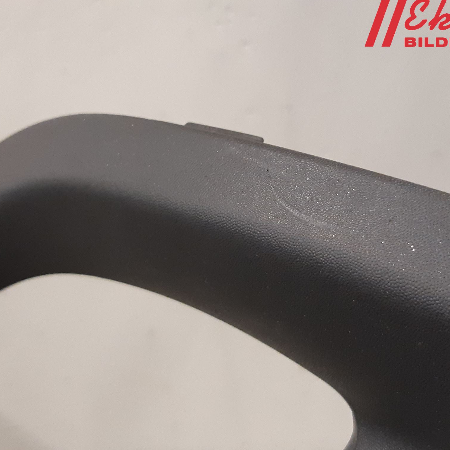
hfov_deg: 52.5
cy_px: 224
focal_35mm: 31
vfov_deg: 52.5
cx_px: 243
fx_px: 456
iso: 250
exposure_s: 1/50
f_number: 1.7
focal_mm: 3.93
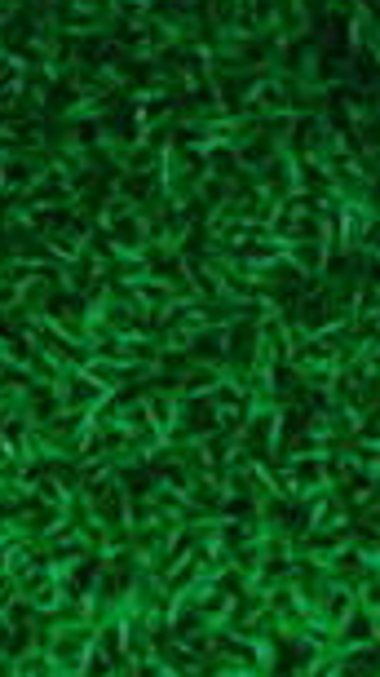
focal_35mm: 169
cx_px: 327
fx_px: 3029
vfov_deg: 12.1
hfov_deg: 7.2
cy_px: -381
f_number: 3.6
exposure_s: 1/50
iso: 400
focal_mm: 6.42
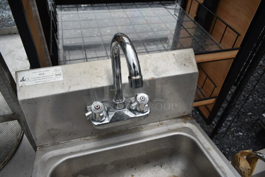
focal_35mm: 27
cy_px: 88
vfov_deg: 48.0
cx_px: 132
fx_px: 199
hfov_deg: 67.3
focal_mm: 18
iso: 100
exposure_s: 1/125
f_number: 5.6
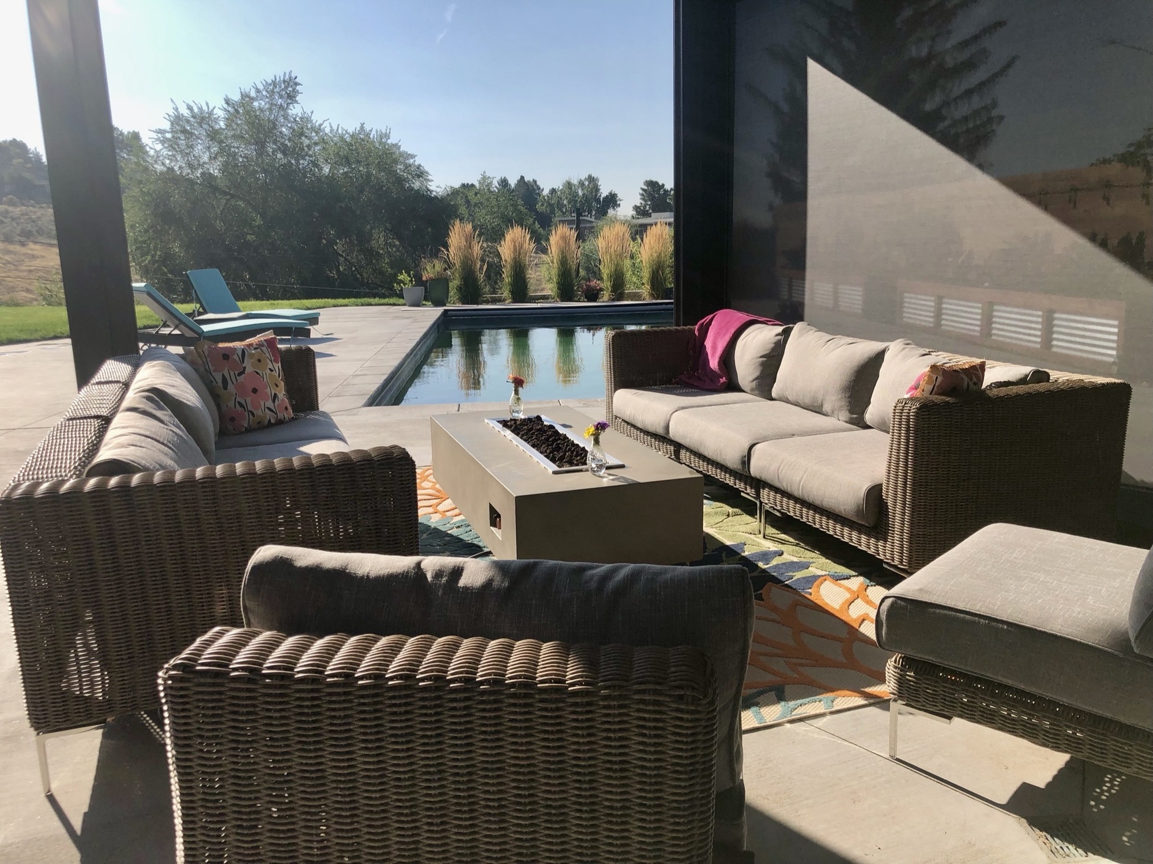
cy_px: 432
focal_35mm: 28
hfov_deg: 63.5
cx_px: 576
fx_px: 932
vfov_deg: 49.7
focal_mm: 4
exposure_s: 1/1869
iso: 20
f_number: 1.8
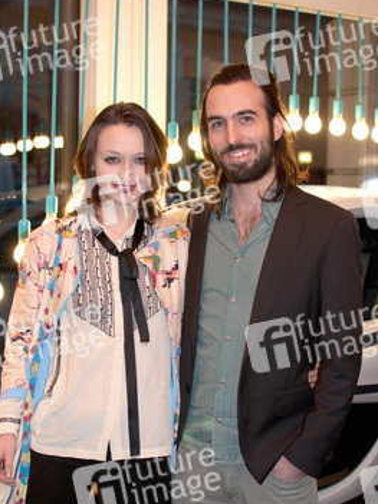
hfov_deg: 25.4
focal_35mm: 58
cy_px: 267
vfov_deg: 33.5
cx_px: 188
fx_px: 838
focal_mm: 35
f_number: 2.8
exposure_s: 1/125
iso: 320
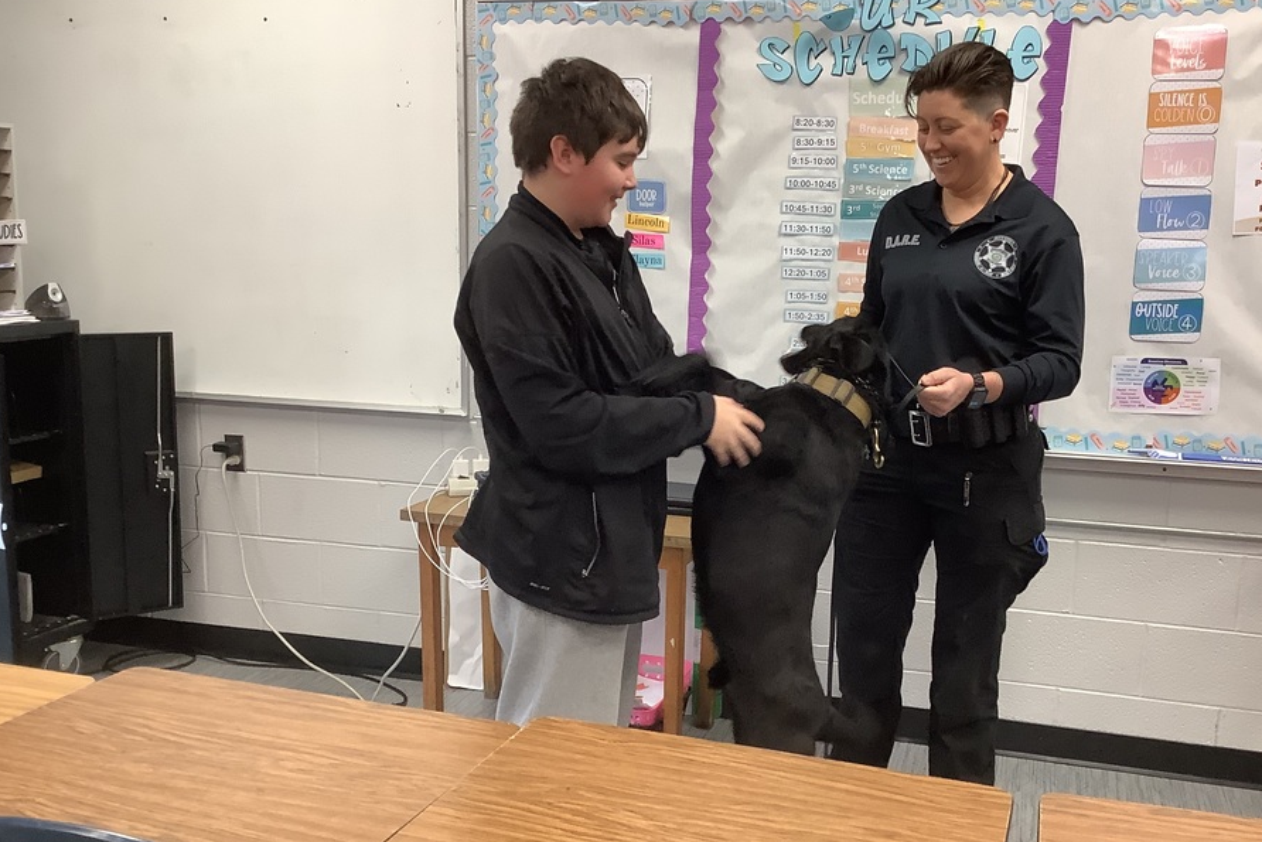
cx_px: 697
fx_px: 1297
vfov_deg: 35.9
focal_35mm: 37
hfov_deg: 51.8
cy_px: 478
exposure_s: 1/60
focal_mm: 3.3
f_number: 2.4
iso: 160
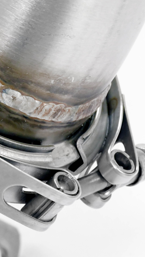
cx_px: -28
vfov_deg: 4.9
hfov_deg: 2.8
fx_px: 2994
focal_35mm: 438
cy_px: 80
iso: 2500
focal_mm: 116
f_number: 13
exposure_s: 1/80
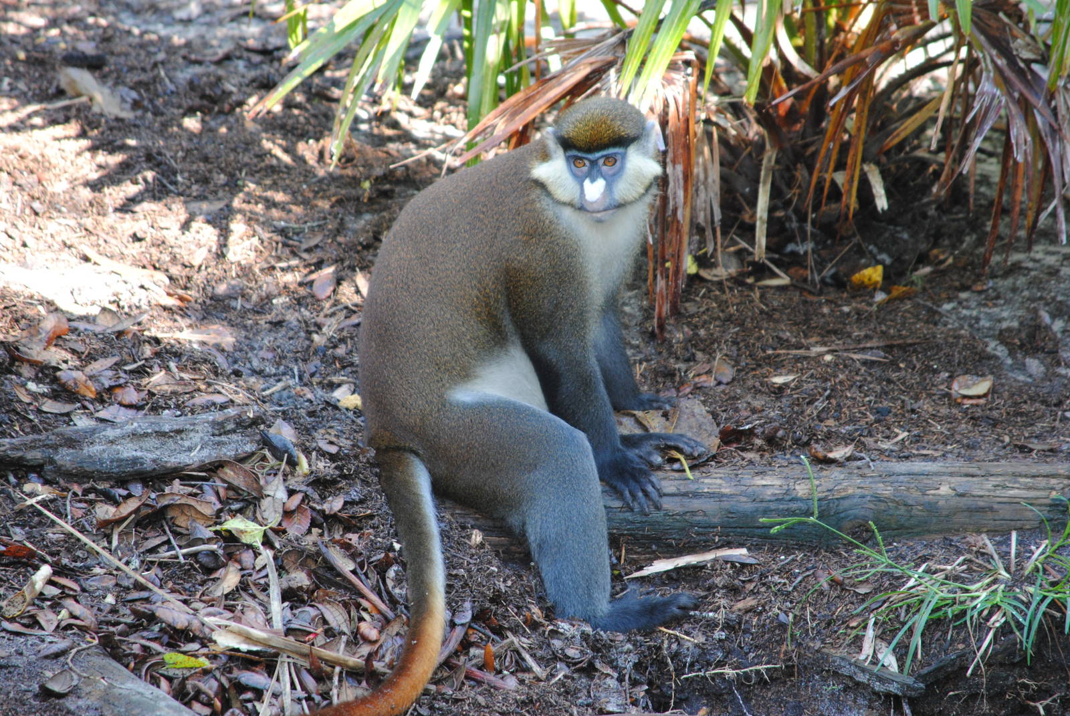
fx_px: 12052
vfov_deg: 3.4
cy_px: 358
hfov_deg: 5.1
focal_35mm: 405
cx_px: 535
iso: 400
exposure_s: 1/50
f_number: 5.6
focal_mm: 270
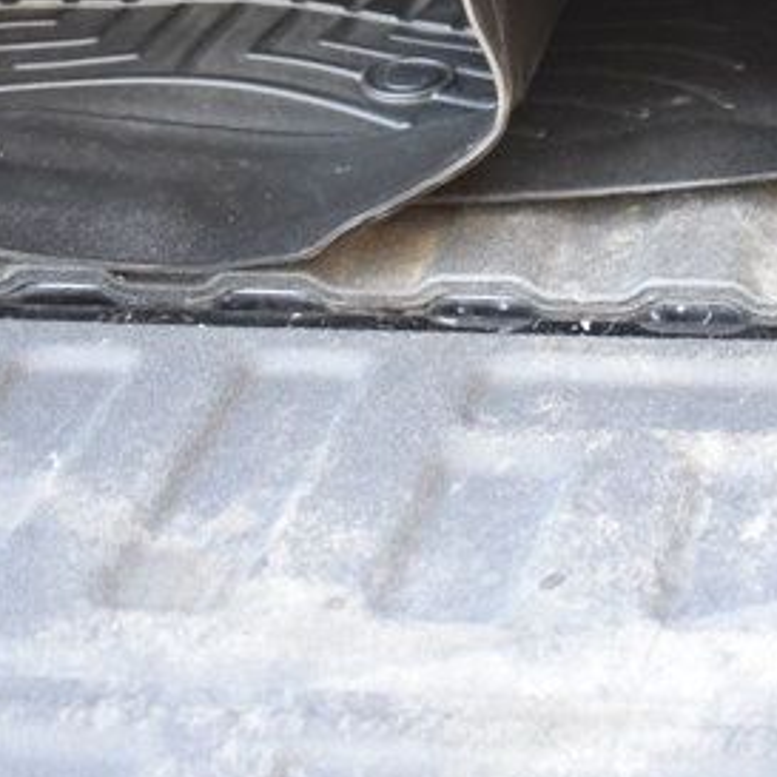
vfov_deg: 19.6
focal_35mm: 86
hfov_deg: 18.9
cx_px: 968
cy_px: -11
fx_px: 2184
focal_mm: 18
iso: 720
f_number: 4
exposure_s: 1/60
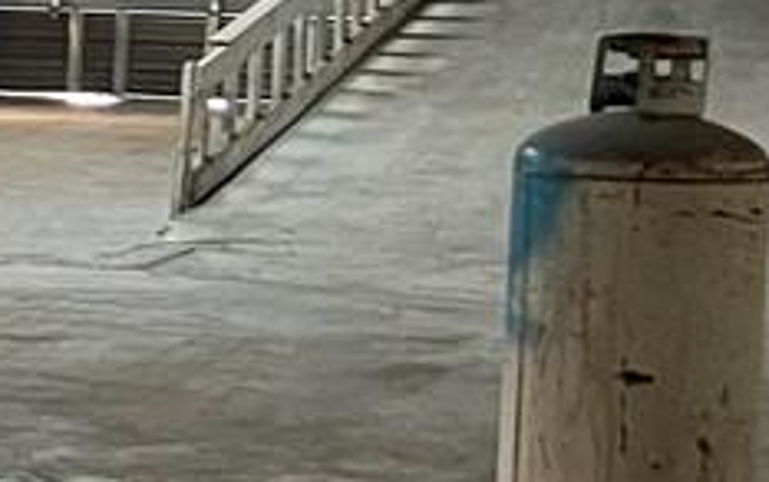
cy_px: 178
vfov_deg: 7.0
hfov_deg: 9.4
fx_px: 3964
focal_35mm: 189
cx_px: -1310
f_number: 1.5
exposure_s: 1/40
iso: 500
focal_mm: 5.7
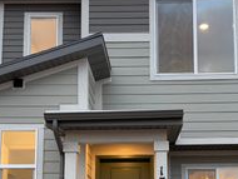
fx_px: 434
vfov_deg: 22.6
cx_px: 144
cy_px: 168
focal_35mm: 63
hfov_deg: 30.6
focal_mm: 6.76
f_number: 1.78
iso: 125
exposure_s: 1/121
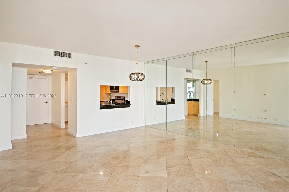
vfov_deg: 59.4
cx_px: 144
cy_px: 96
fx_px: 168
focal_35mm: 21
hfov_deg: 81.3
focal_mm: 21
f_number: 8
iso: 200
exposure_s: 1/10
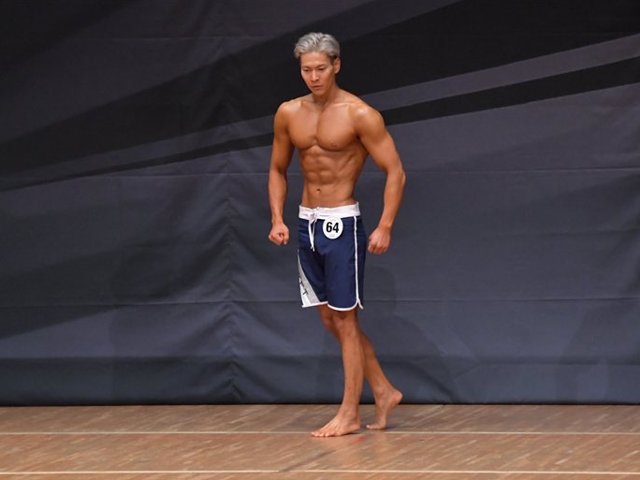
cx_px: 302
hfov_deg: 5.8
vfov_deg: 4.3
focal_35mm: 343
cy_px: 240
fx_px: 6342
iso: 6400
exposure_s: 1/400
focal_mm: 210
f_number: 5.6
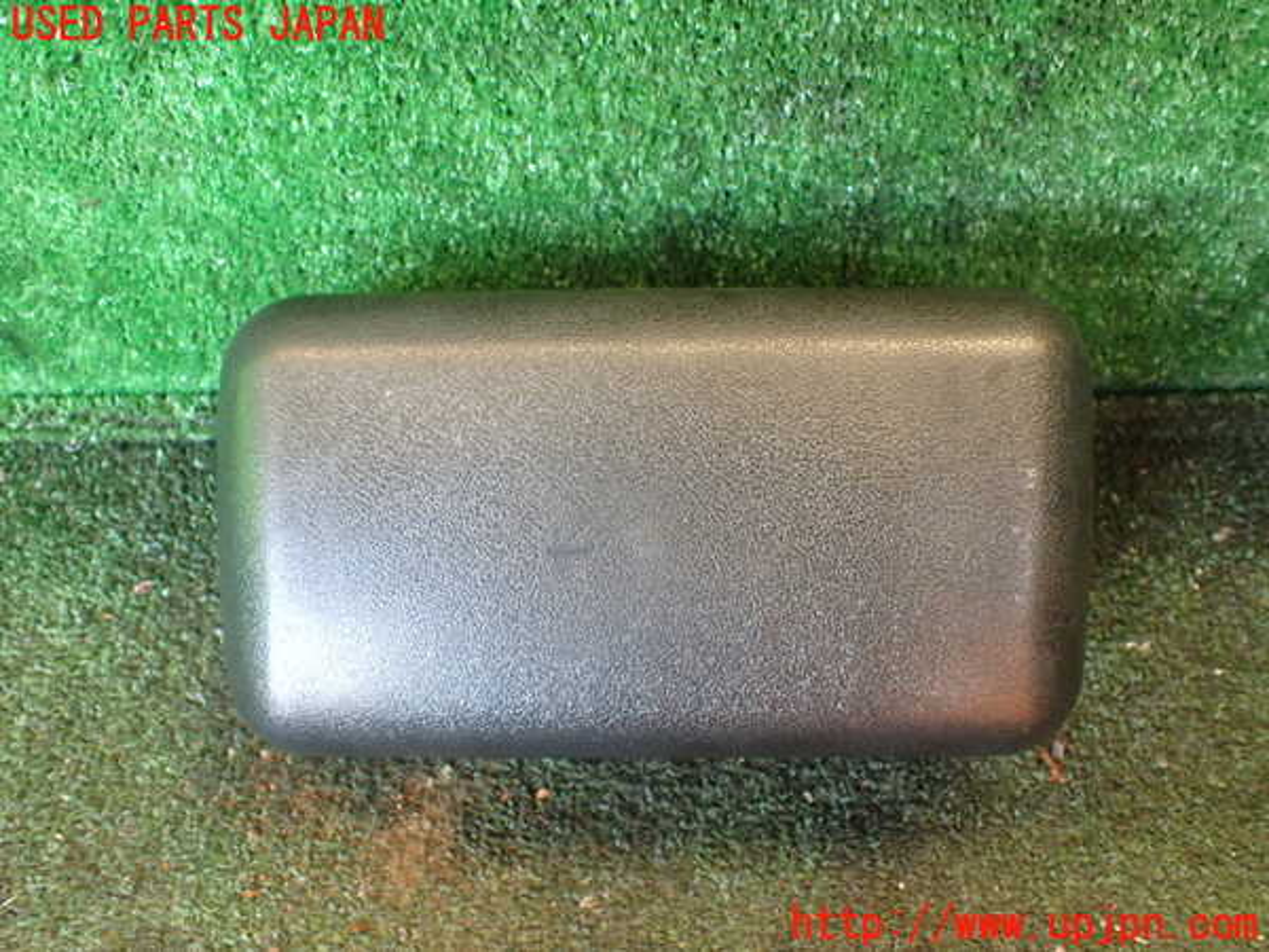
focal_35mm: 30
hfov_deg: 60.0
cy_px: 476
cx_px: 634
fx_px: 1100
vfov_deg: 46.8
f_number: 2.3
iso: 800
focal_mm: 5.4
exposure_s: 1/60
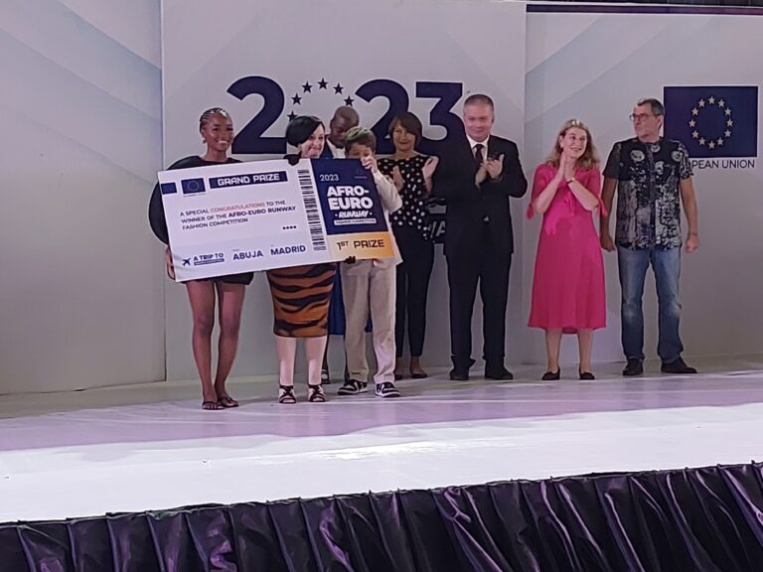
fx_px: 507
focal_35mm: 23
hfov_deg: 73.9
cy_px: 286
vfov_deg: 58.9
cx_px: 382
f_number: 1.8
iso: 640
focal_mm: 5.06
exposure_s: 1/50
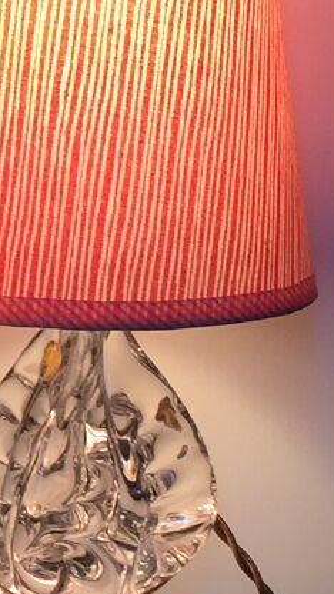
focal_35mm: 124
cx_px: -211
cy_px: 455
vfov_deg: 17.2
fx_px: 1952
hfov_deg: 9.4
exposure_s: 1/100
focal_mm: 4.15
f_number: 2.2
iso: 50
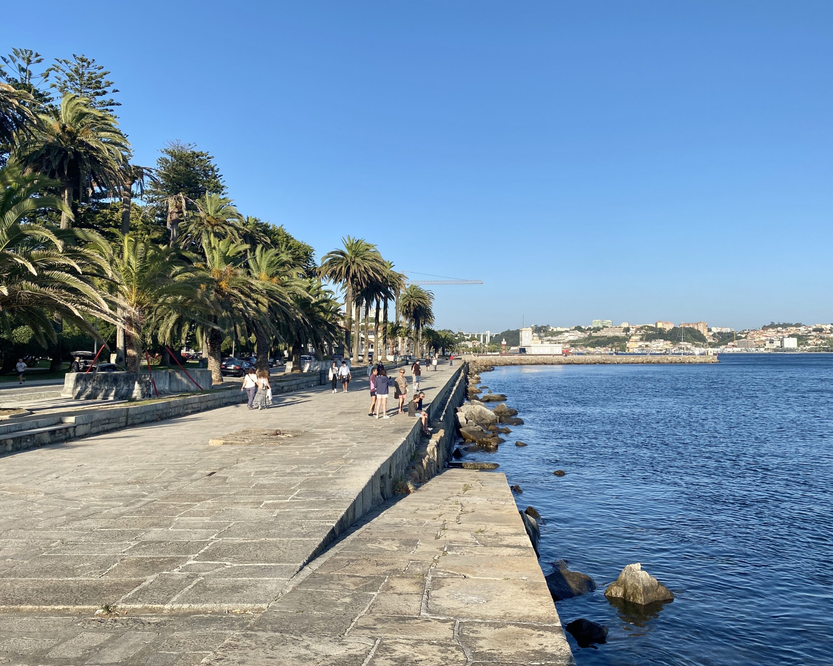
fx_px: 690
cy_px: 327
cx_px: 428
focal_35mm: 28
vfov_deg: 51.5
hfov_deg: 62.2
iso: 32
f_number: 1.8
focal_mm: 4.25
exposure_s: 1/2513
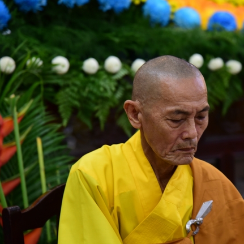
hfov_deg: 11.3
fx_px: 1228
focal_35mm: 154
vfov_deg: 11.3
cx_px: 173
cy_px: 122
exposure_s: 1/50
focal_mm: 120
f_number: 4.5
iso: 1600
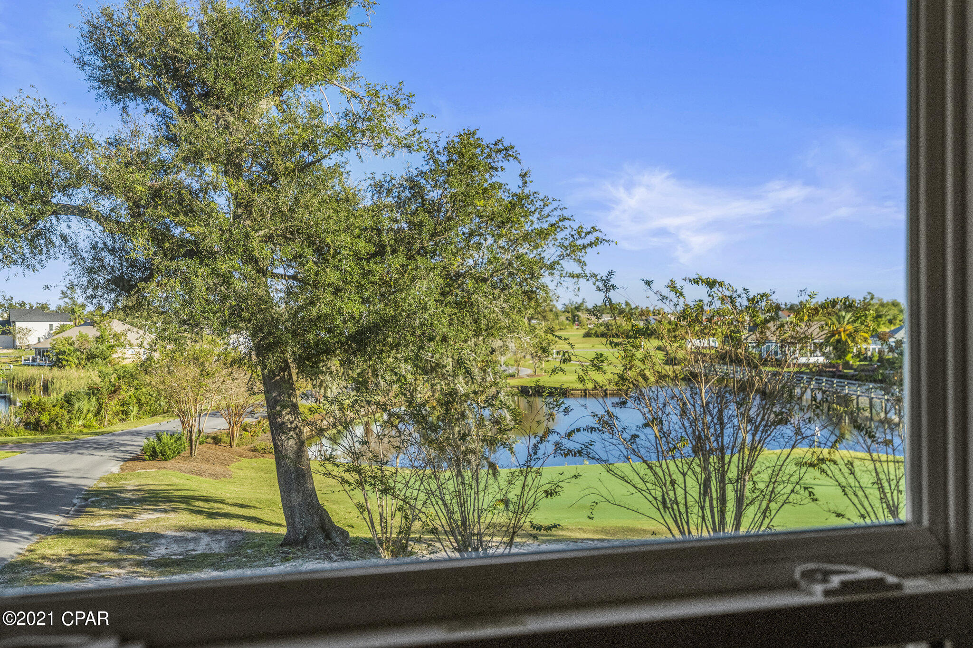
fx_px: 973
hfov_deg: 53.1
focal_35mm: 36
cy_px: 324
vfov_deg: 36.9
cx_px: 486
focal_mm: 24
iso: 500
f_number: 4
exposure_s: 1/1250
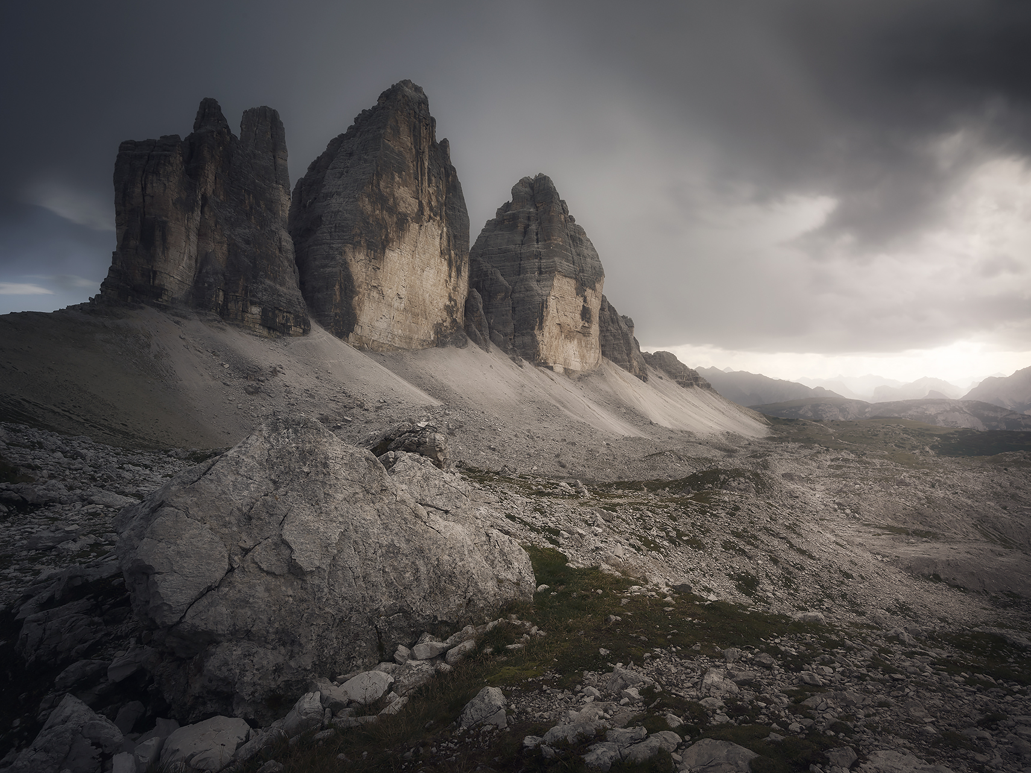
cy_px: 372
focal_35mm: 18
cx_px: 558
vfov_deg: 71.6
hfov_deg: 87.6
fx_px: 536
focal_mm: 16
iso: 100
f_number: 16
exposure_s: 25
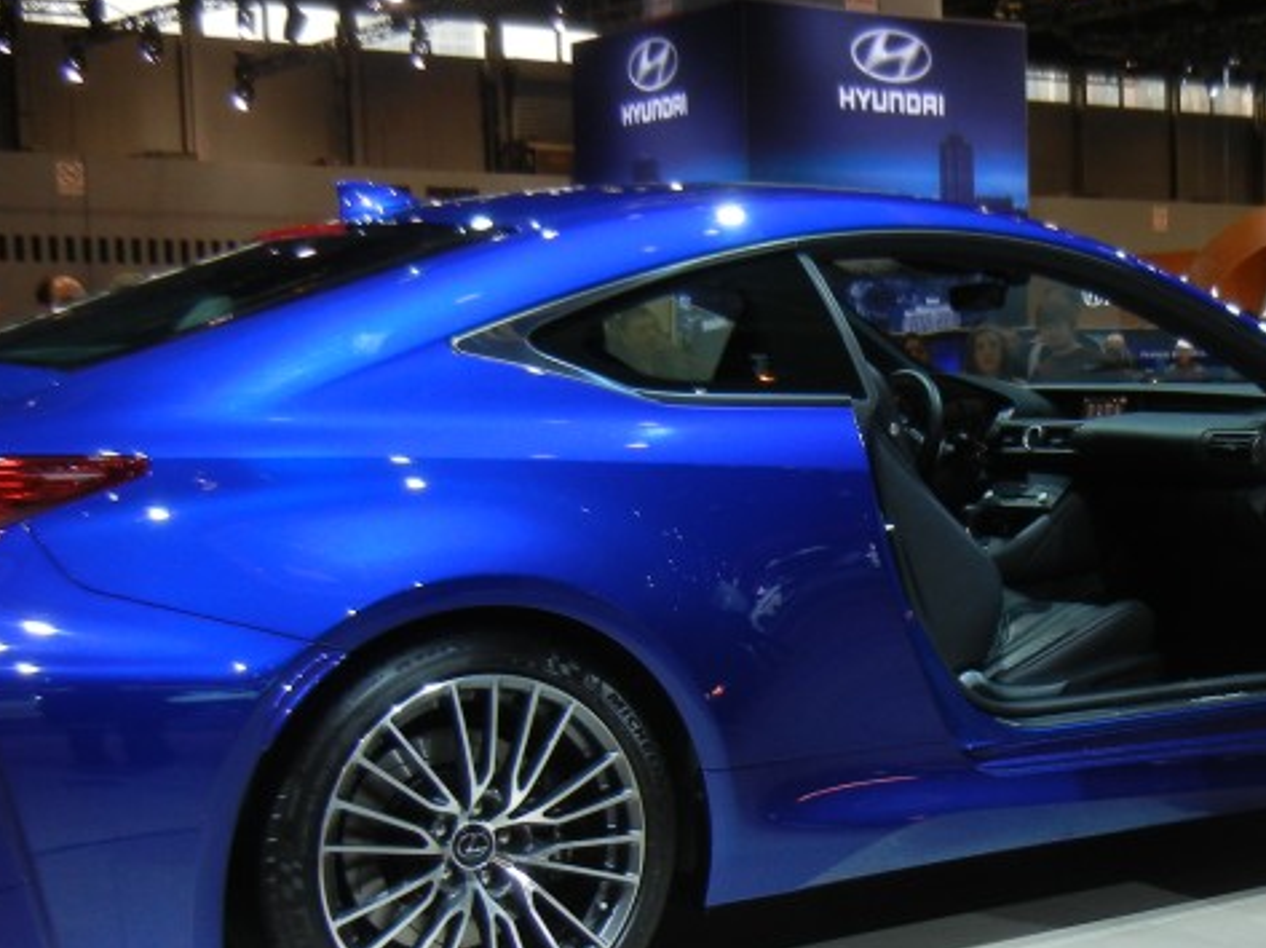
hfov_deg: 29.2
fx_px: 2375
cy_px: 611
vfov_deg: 22.5
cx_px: 1009
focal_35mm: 65
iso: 161
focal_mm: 5.4
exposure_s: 1/60
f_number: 3.5
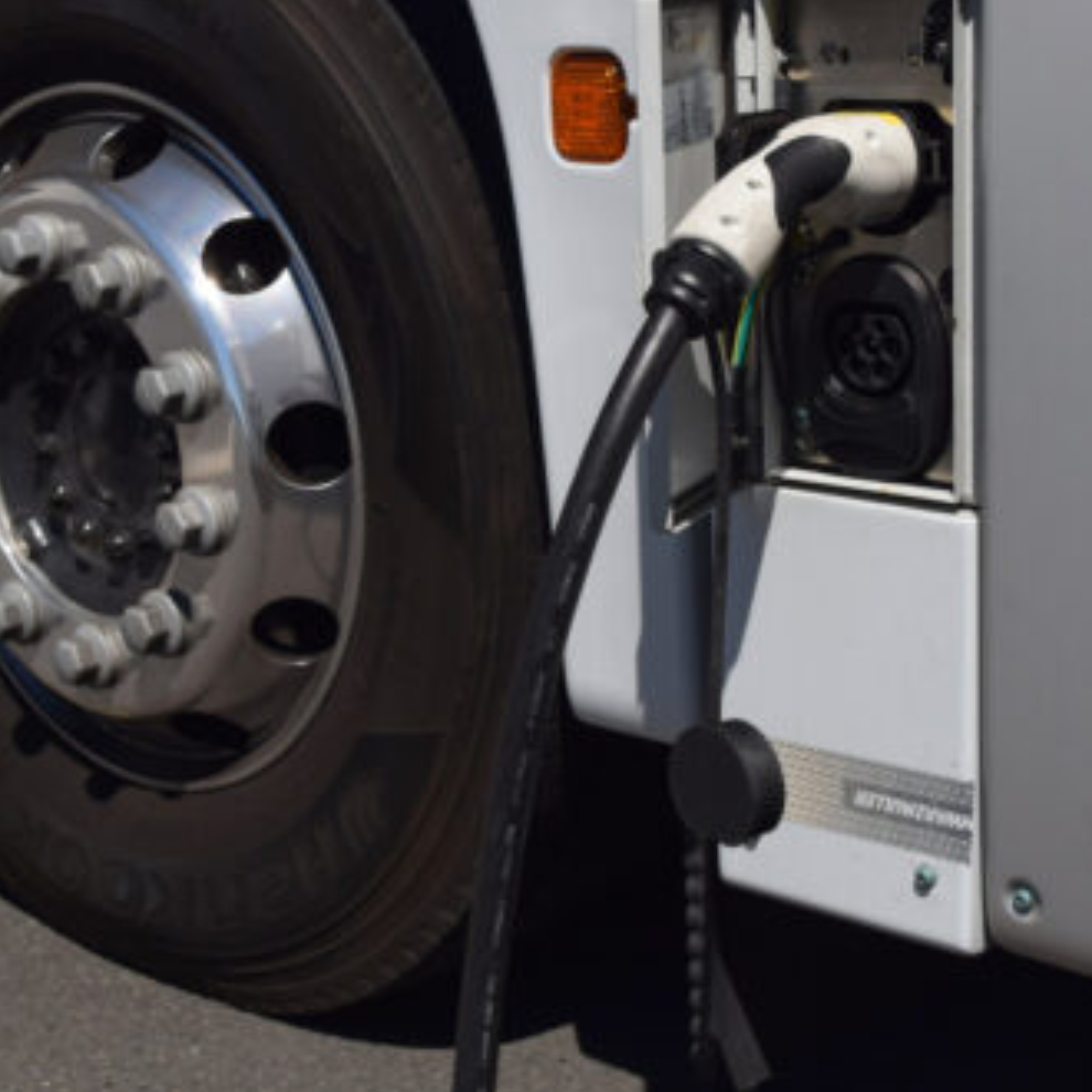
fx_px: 2427
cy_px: 404
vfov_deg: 25.3
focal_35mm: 68
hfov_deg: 25.3
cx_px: 606
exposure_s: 1/800
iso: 250
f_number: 5.6
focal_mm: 22
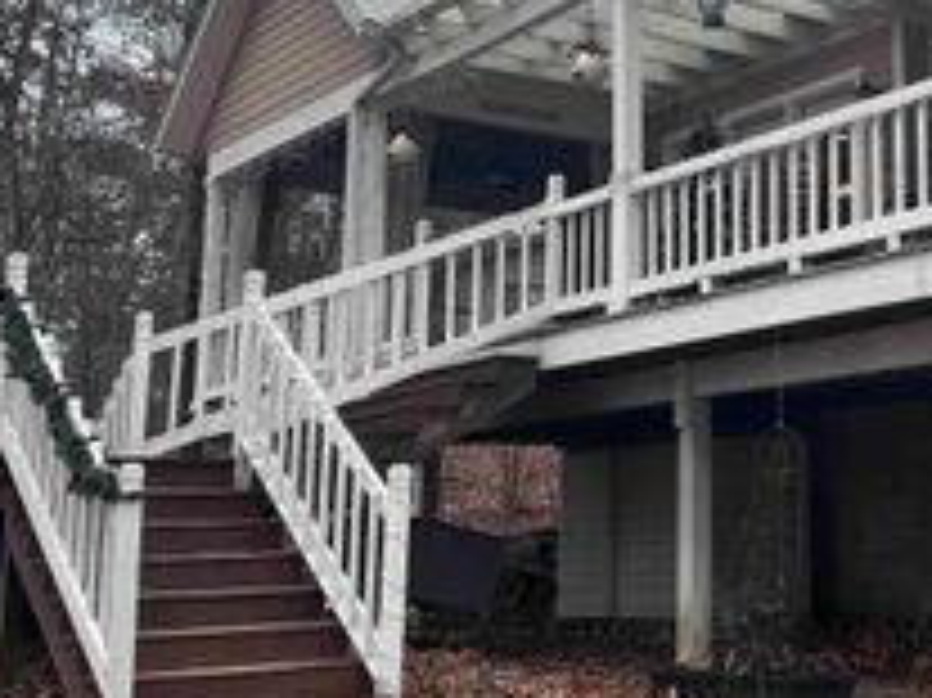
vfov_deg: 25.0
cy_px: 196
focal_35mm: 58
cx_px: 864
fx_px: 1561
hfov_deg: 31.5
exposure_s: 1/1050
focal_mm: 6.86
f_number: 1.78
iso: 80
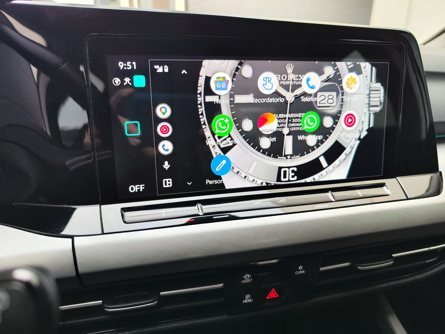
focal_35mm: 23
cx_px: 222
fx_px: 296
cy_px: 167
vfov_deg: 58.9
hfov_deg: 73.9
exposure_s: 1/100
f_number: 1.69
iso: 94
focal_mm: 7.01
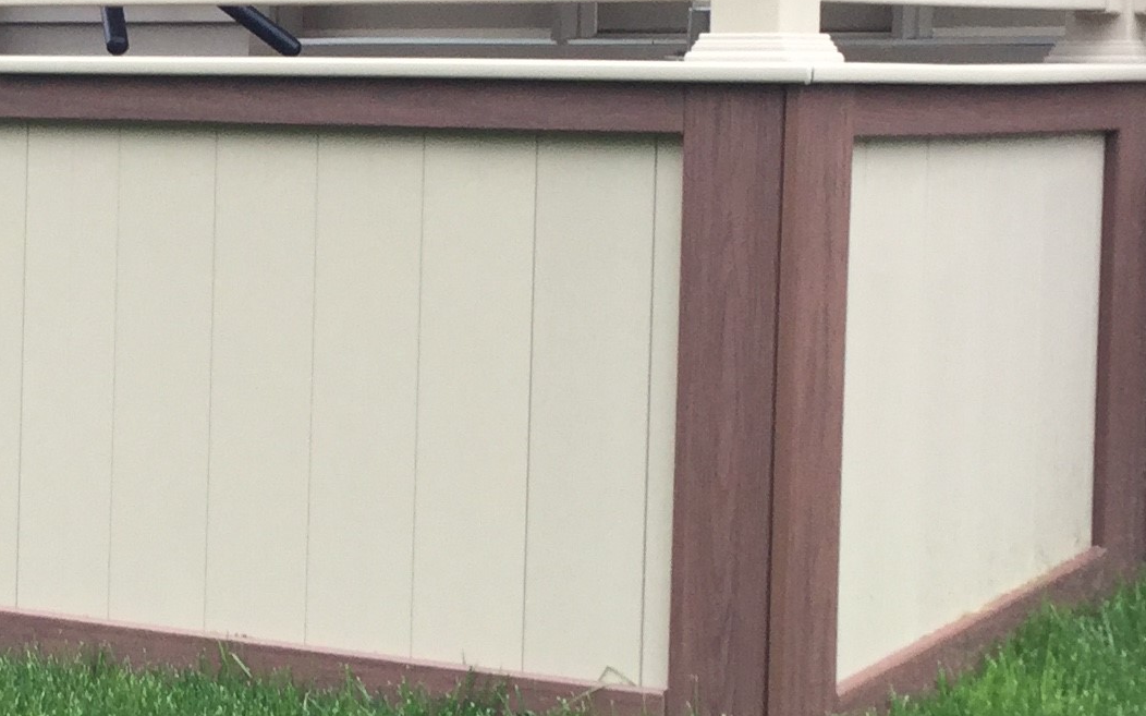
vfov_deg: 12.8
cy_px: 290
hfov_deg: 20.2
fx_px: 3185
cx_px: 222
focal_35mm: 102
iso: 40
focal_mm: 3.3
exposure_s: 1/120
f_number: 2.4
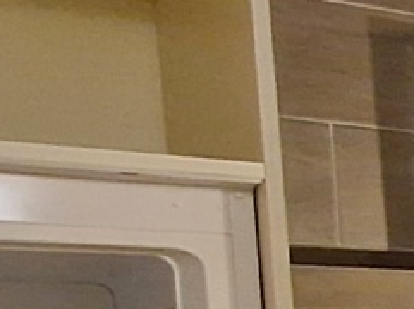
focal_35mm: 104
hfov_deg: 10.8
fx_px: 1242
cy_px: 473
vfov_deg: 13.3
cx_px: 1302
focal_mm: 2.2
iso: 400
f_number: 2.2
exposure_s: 1/50
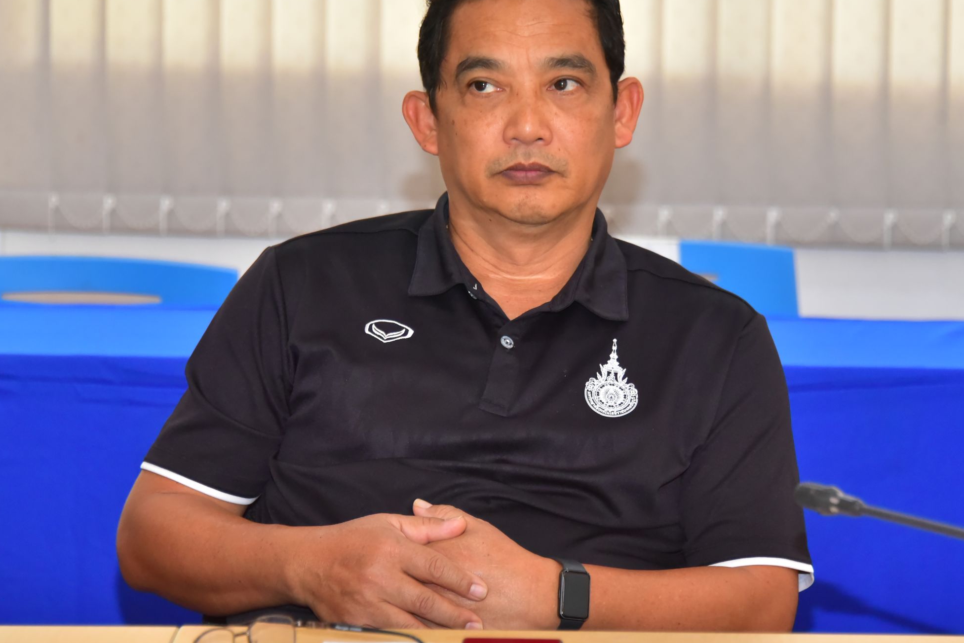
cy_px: 287
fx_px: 5143
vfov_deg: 7.2
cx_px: 511
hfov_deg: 10.7
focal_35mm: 192
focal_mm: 150
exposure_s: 1/125
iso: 4000
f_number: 5.6
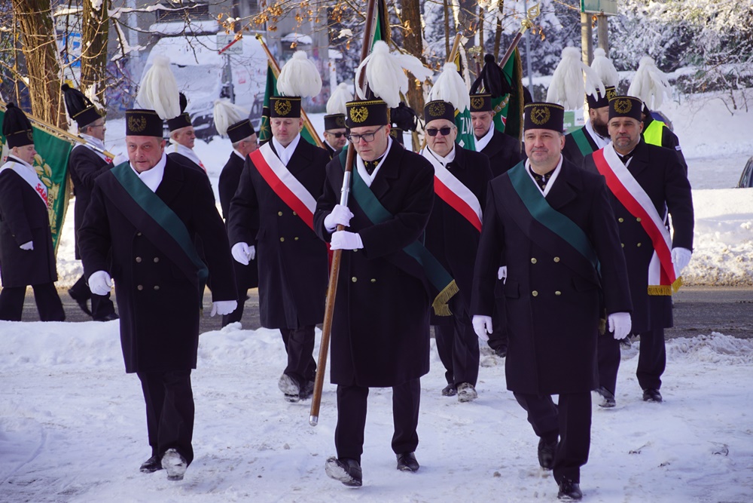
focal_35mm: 120
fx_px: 2510
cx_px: 376
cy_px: 252
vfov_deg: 11.4
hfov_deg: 17.1
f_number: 5.6
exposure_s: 1/125
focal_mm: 80
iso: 100
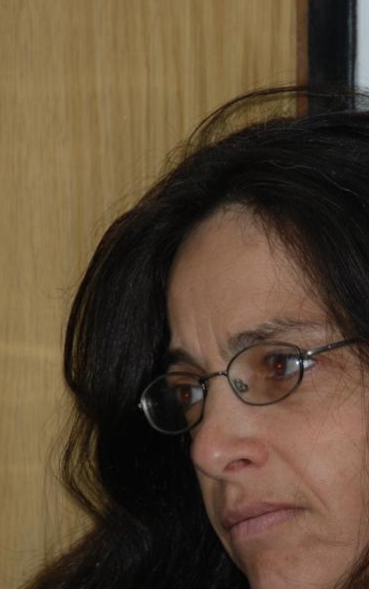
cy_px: 401
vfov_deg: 3.2
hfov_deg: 2.0
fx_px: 10706
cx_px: 232
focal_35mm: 666
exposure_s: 1/60
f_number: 5.6
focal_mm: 200
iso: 200
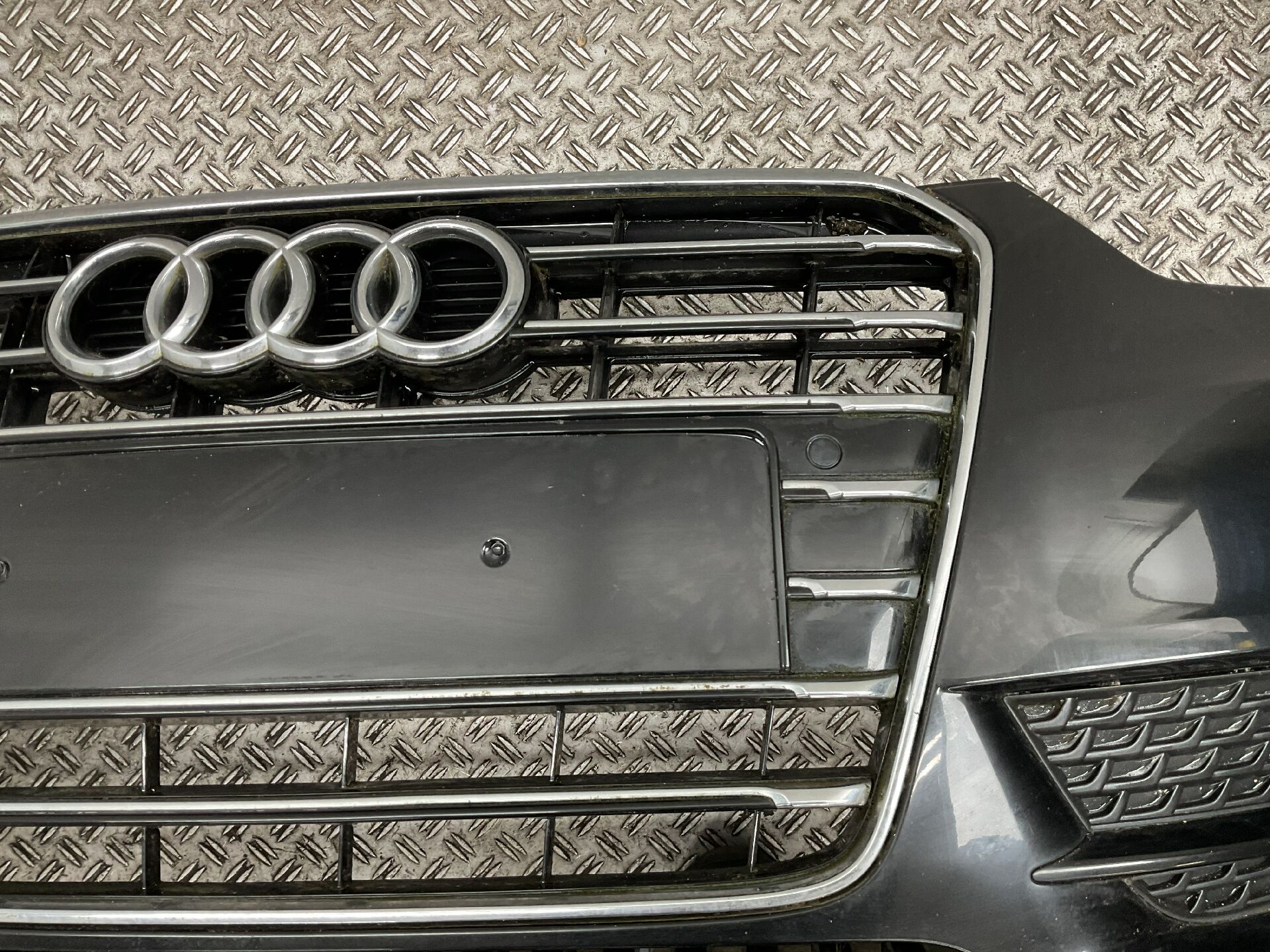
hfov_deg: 61.7
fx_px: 1064
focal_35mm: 29
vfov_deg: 48.2
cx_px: 635
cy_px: 476
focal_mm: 3
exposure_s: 1/50
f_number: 1.8
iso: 100
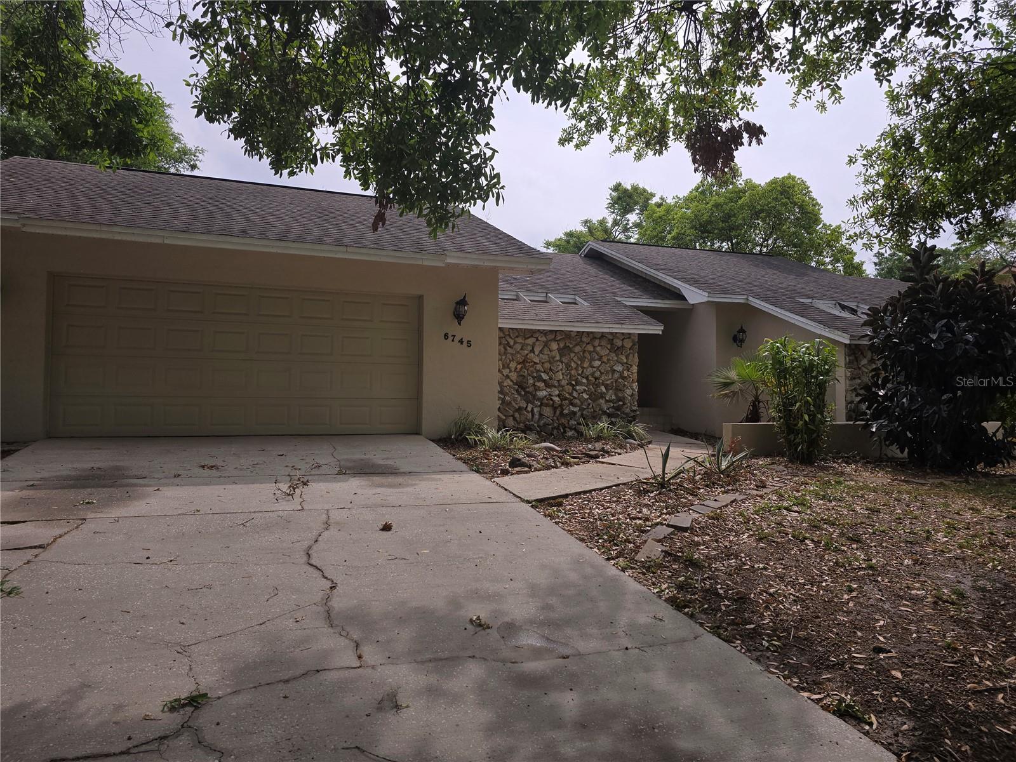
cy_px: 381
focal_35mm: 23
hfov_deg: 73.9
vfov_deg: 58.9
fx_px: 675
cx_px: 508
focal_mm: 6.3
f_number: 1.7
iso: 12
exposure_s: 1/1290
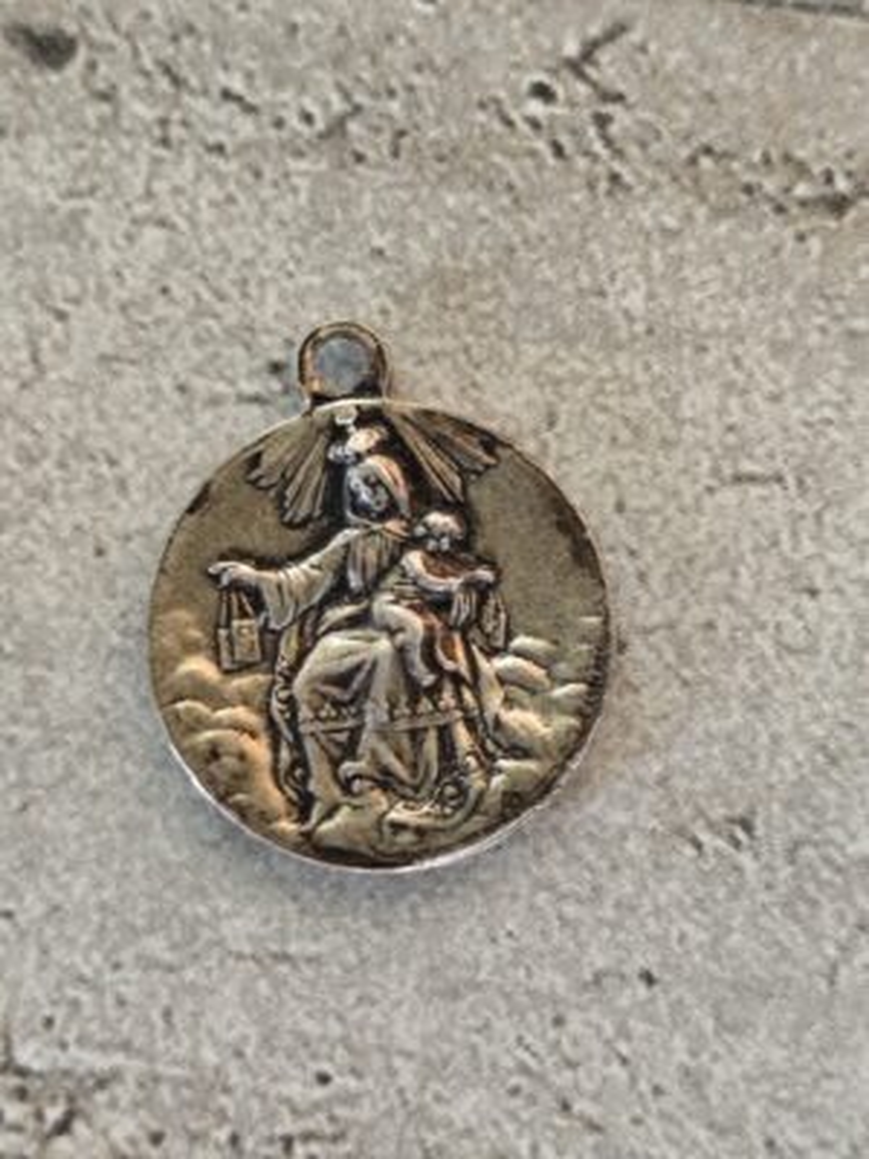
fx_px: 3113
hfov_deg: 15.9
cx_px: 434
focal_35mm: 93
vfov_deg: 21.1
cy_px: 580
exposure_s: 1/25
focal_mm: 6.19
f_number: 1.65
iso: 400
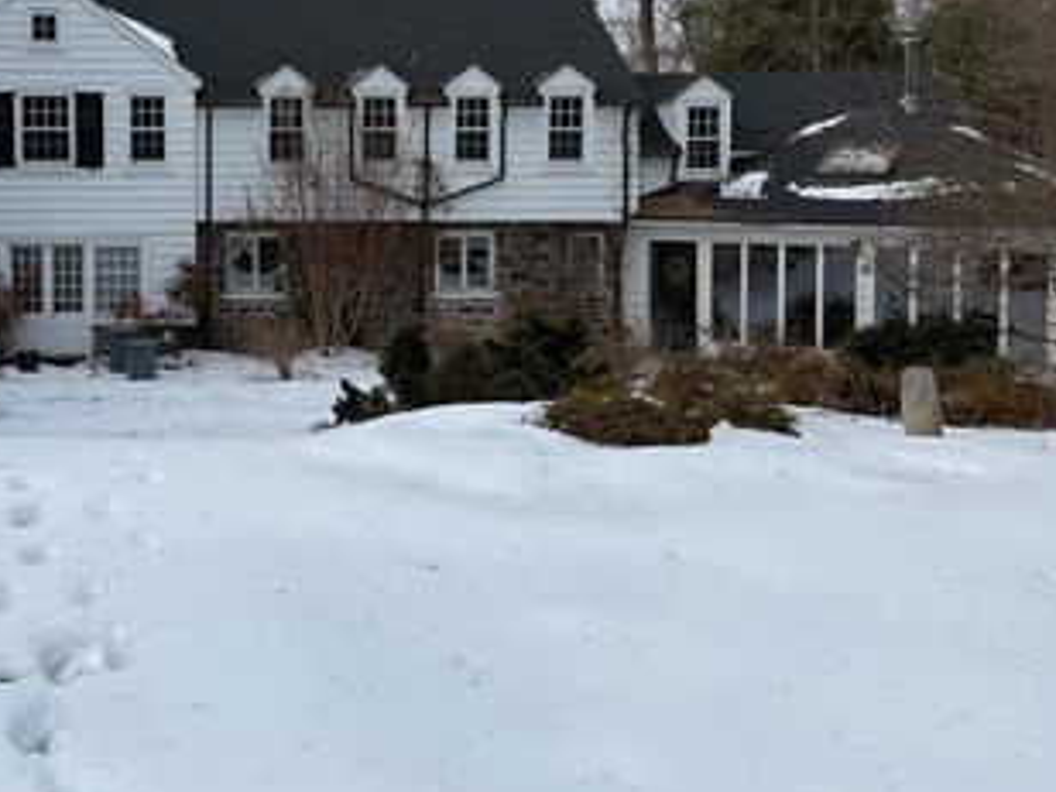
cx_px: 254
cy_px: 221
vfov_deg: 36.2
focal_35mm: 39
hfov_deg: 46.0
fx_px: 1190
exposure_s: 1/2525
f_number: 1.78
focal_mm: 6.76
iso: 80
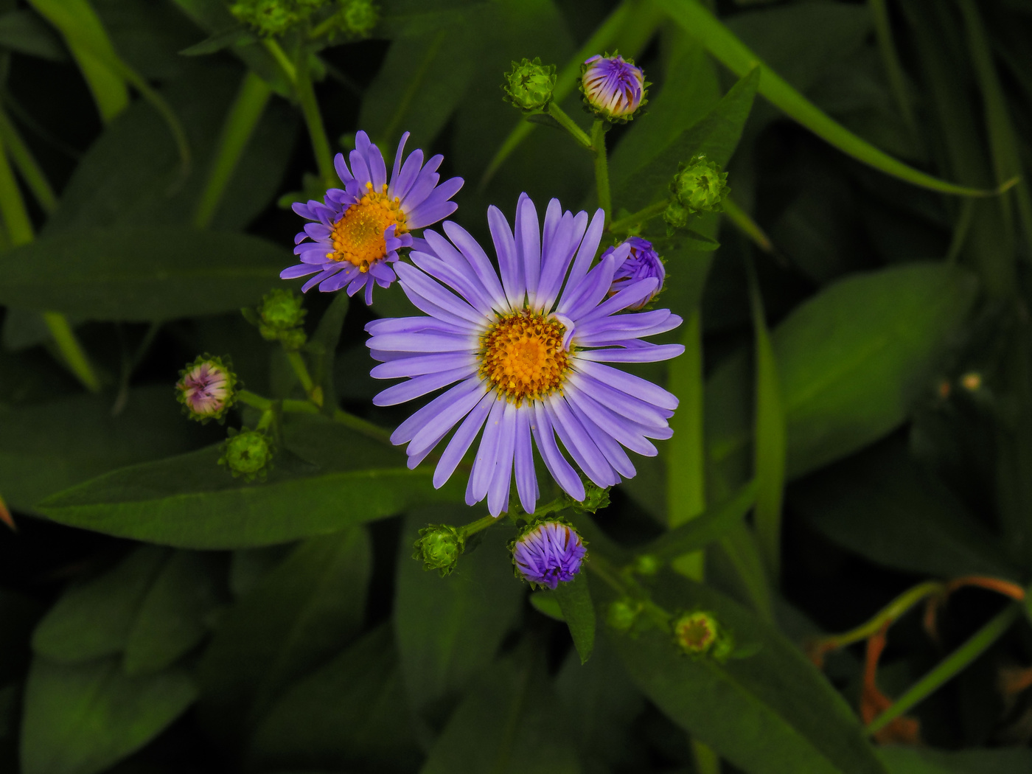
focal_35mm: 132
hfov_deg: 14.9
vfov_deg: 11.2
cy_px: 387
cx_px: 516
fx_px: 3935
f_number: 4.7
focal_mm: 23.6
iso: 80
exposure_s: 1/160
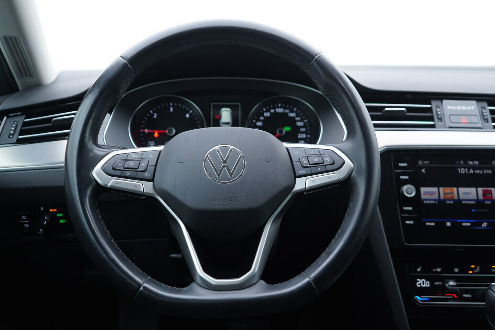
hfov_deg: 53.1
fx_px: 495
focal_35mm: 36
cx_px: 248
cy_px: 165
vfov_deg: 36.9
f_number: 2.8
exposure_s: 1/40
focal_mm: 24
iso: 200
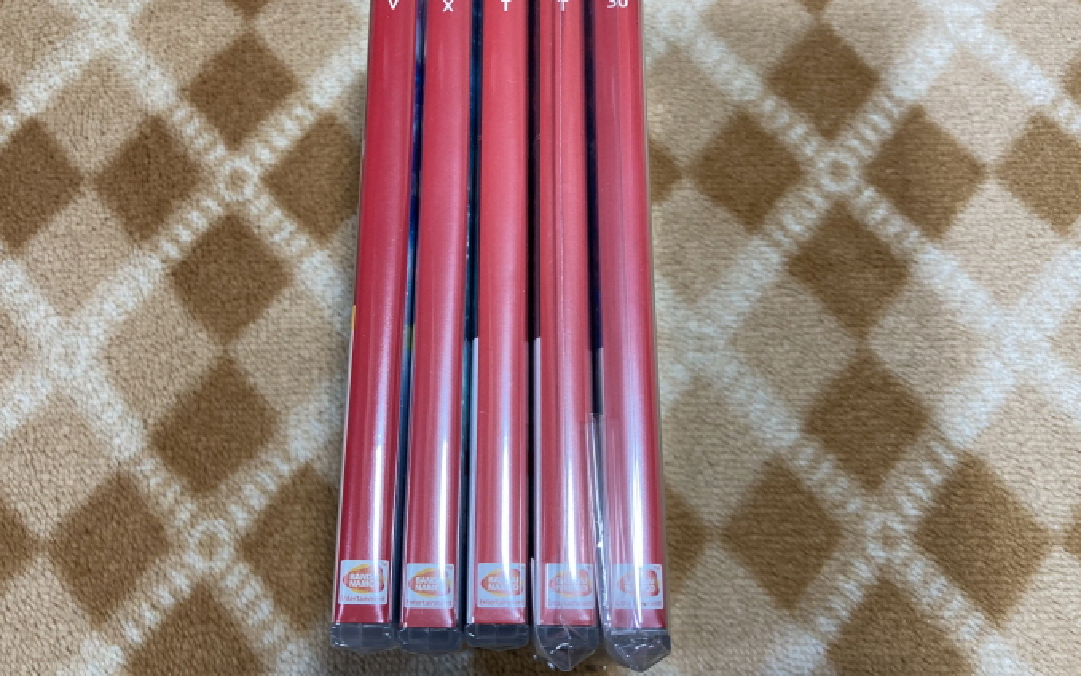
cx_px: 512
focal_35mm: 35
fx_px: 1031
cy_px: 252
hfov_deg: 55.3
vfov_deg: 36.1
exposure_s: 1/50
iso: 125
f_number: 1.8
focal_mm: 3.99
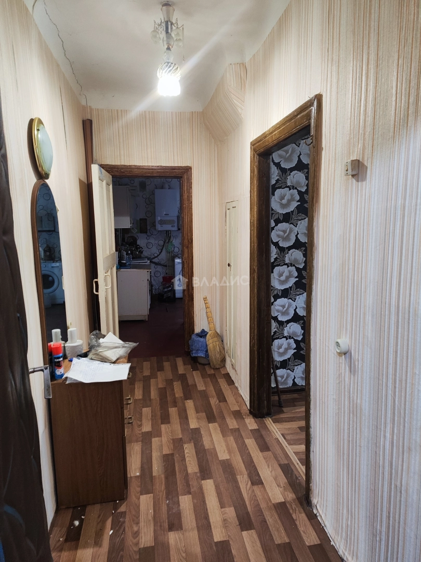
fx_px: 373
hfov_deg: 58.9
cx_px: 210
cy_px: 281
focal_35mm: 23
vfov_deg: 73.9
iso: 433
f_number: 1.8
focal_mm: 5.4
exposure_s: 1/33.3
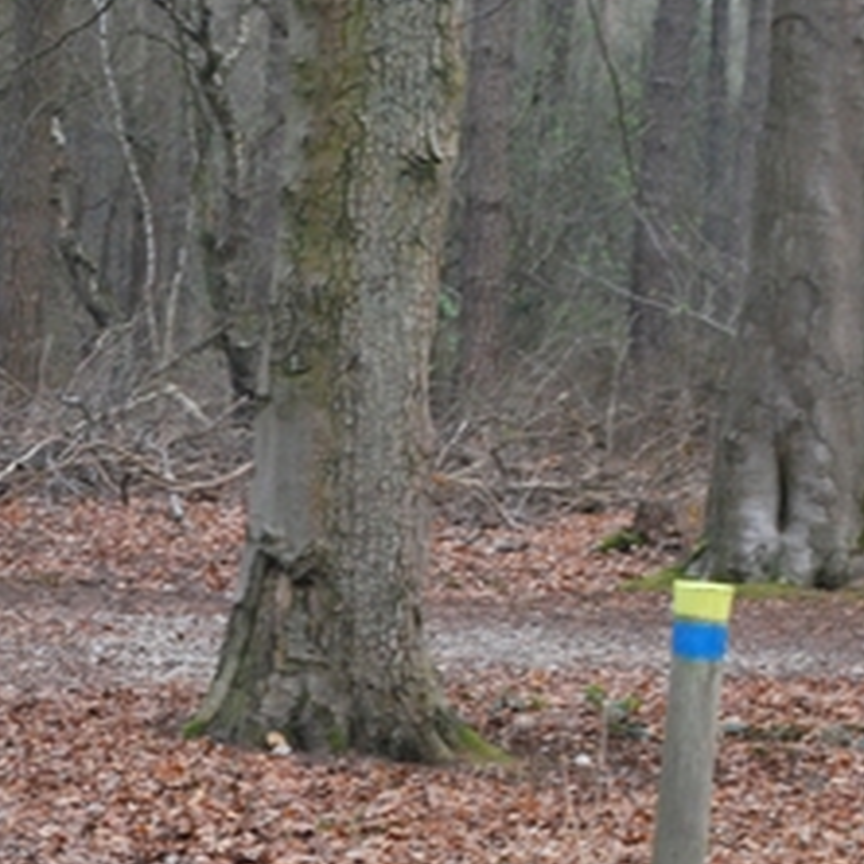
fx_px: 5055
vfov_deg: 9.8
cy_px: 547
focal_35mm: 179
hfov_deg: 9.6
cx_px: -230
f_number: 10
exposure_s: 1/400
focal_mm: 52
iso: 1600
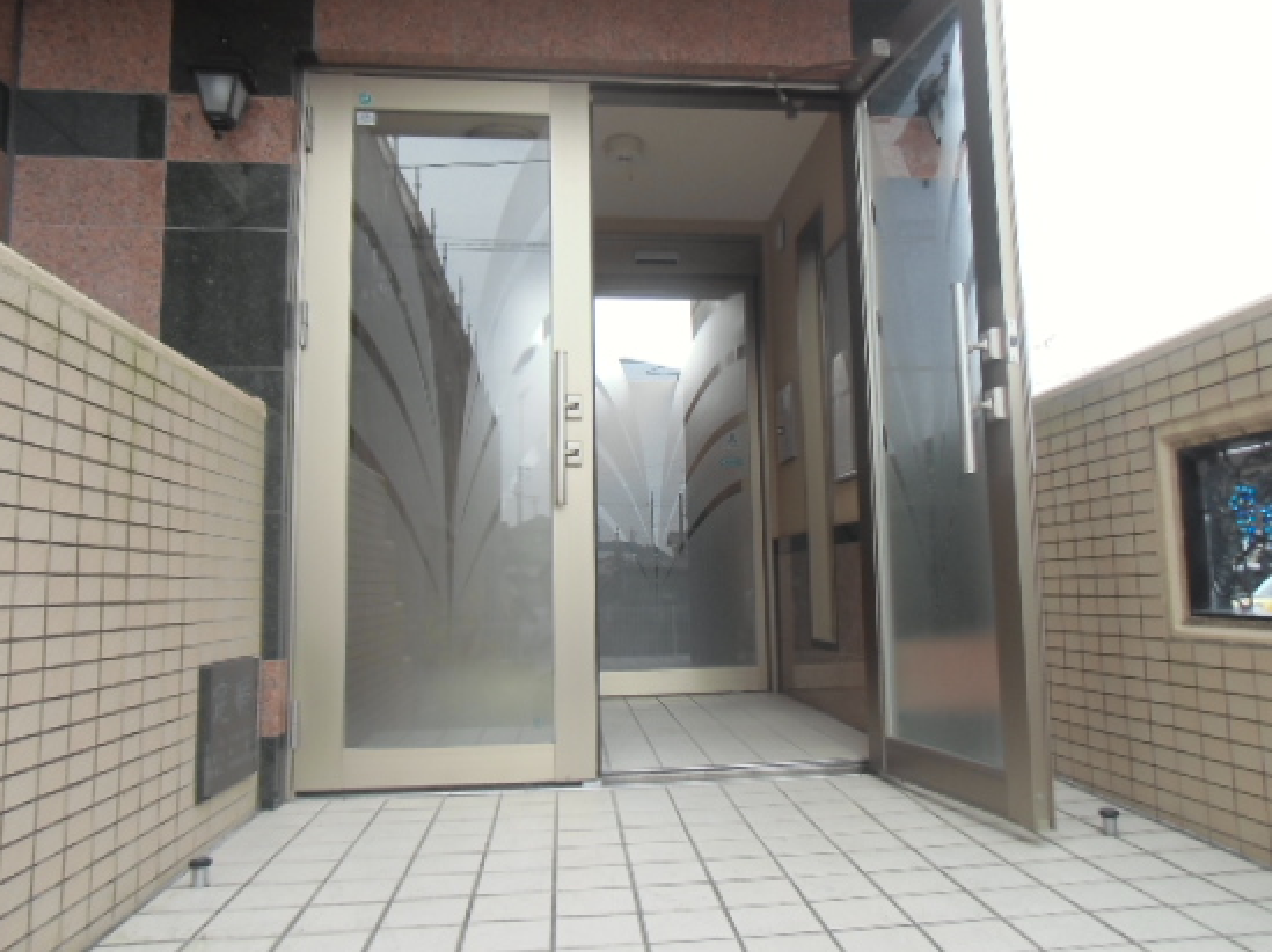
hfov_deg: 63.4
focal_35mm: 28
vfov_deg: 49.7
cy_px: 477
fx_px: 1028
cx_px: 677
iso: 64
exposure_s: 1/125
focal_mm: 4.24
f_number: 3
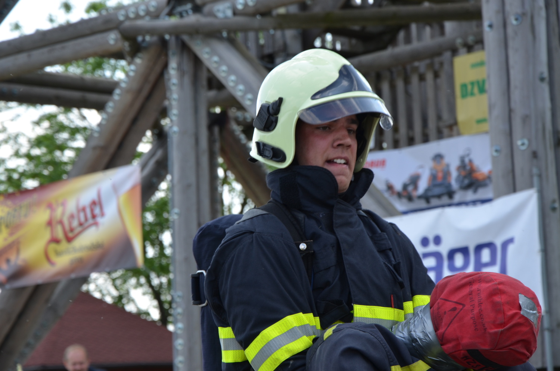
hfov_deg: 15.2
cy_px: 186
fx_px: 2096
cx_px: 280
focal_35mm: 135
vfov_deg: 10.1
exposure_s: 1/250
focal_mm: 90
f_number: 8
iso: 200
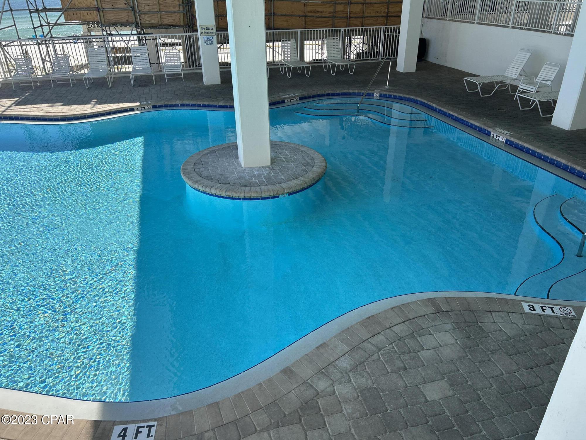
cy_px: 220
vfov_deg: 53.1
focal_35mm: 26
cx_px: 293
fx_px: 440
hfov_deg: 67.3
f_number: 1.5
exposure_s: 1/2915
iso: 50
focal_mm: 5.7
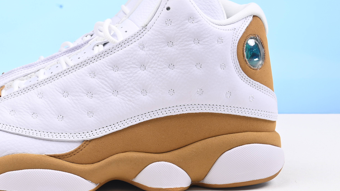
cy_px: 49
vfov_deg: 14.2
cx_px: 102
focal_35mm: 85
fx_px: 766
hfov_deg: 24.8
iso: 100
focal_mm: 40
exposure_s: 1/2
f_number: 16
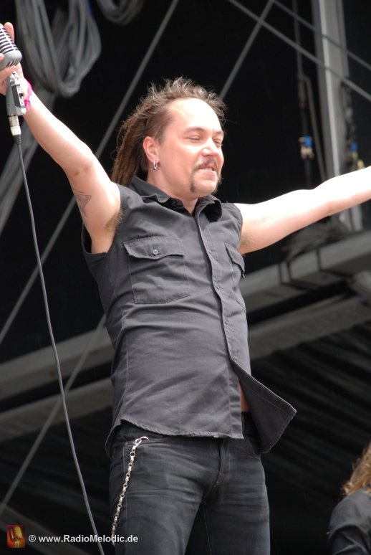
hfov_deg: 6.8
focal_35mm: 202
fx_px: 3122
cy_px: 278
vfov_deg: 10.1
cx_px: 186
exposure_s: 1/125
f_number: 5.6
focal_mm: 135
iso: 250
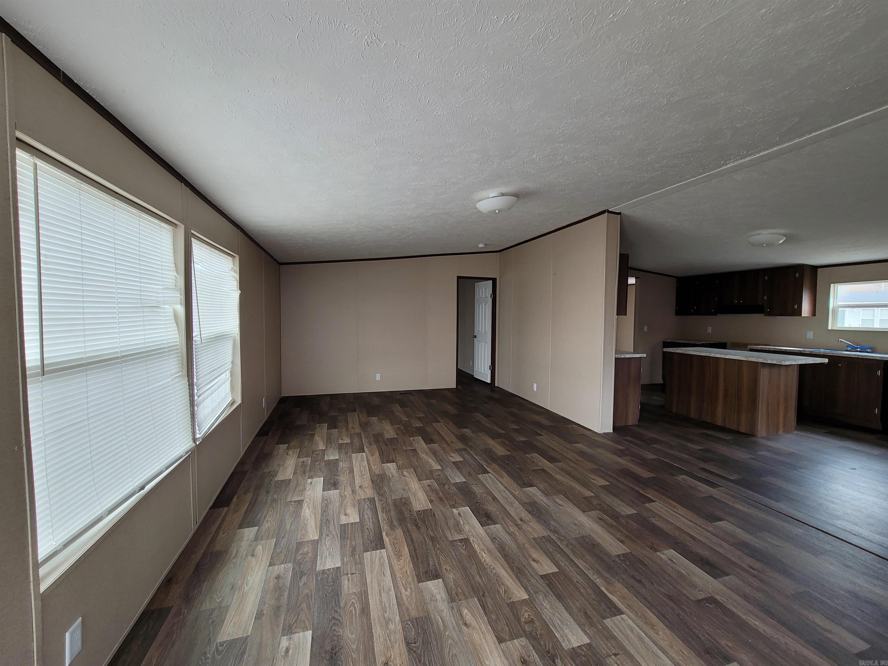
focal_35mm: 13
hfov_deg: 106.2
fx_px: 333
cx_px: 444
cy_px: 333
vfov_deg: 89.9
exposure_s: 1/60
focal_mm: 2.2
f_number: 2.2
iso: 80
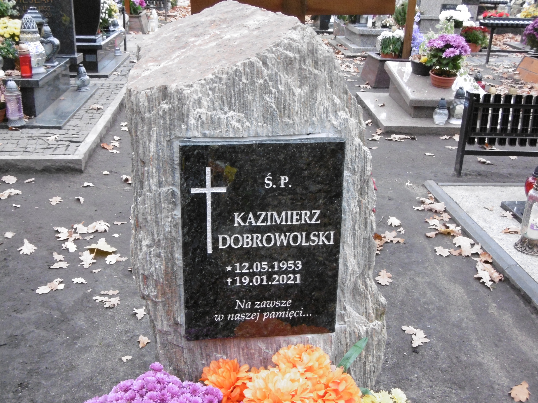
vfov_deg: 33.6
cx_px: 269
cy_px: 202
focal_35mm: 43
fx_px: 668
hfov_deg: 43.9
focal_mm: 7.7
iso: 400
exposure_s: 1/30
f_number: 3.8
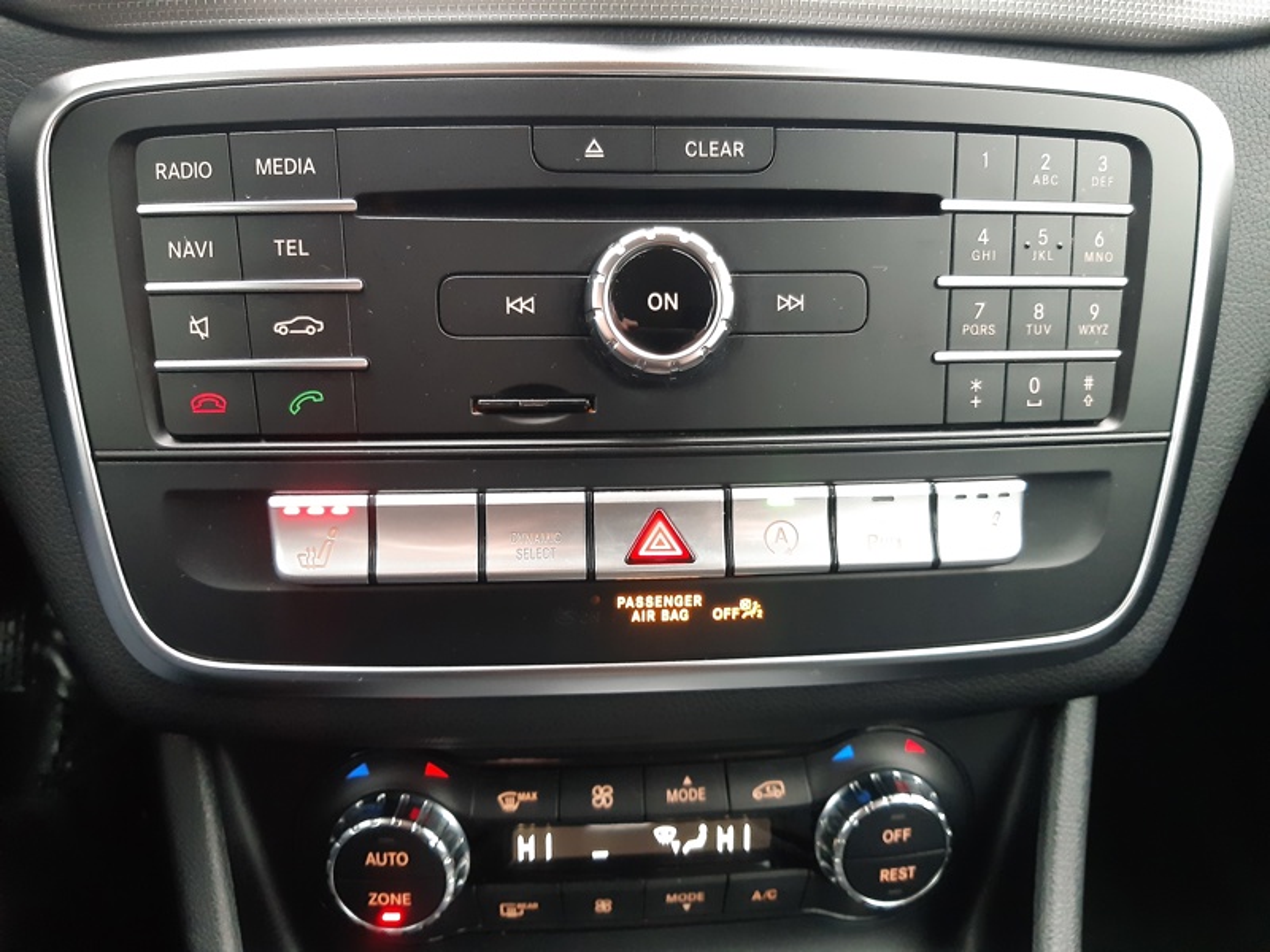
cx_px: 635
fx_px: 954
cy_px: 476
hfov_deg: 67.3
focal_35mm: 26
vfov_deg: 53.1
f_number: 1.7
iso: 500
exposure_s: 1/25
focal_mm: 3.92
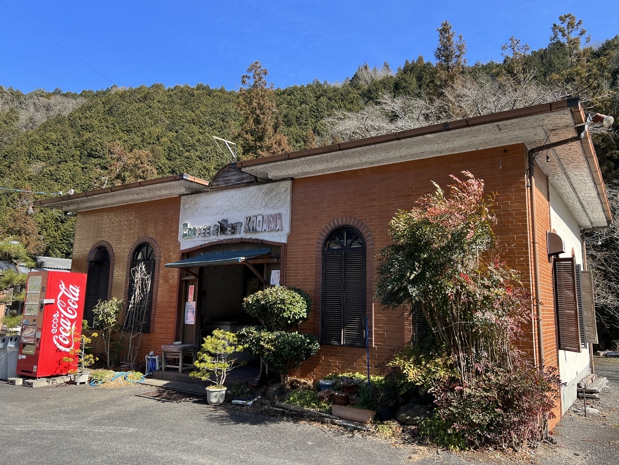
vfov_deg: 51.4
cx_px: 314
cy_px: 230
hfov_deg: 65.3
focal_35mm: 27
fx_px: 483
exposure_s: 1/1183
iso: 50
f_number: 1.5
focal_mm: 5.7
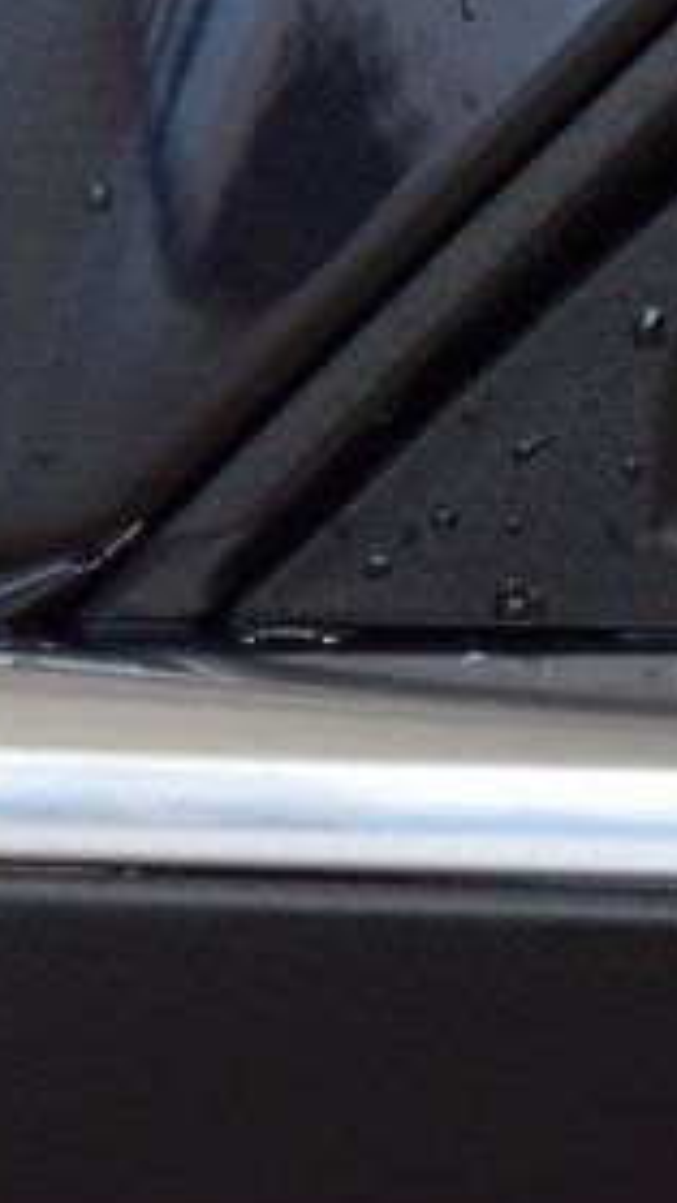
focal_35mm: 252
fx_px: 8040
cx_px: 1255
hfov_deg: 4.8
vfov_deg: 8.5
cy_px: 321
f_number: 7.1
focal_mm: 70
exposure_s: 1/30
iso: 1250
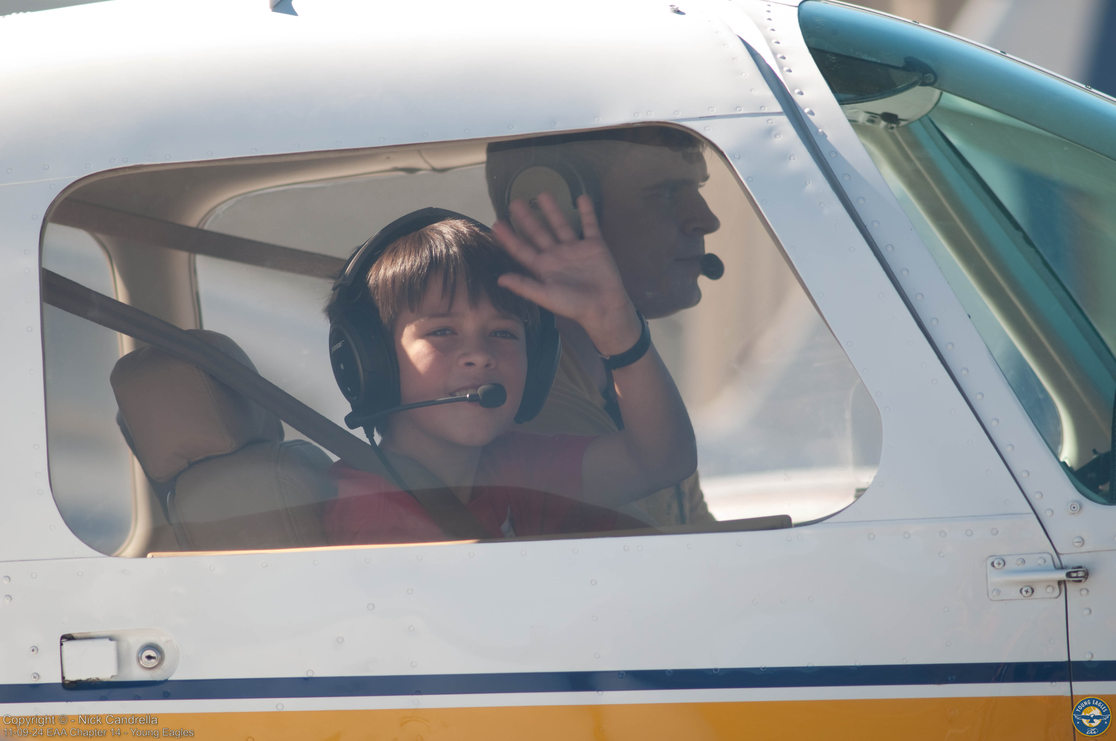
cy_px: 370
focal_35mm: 450
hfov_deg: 4.6
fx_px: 13933
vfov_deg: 3.0
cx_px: 558
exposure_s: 1/200
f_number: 4
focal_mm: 300
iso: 100
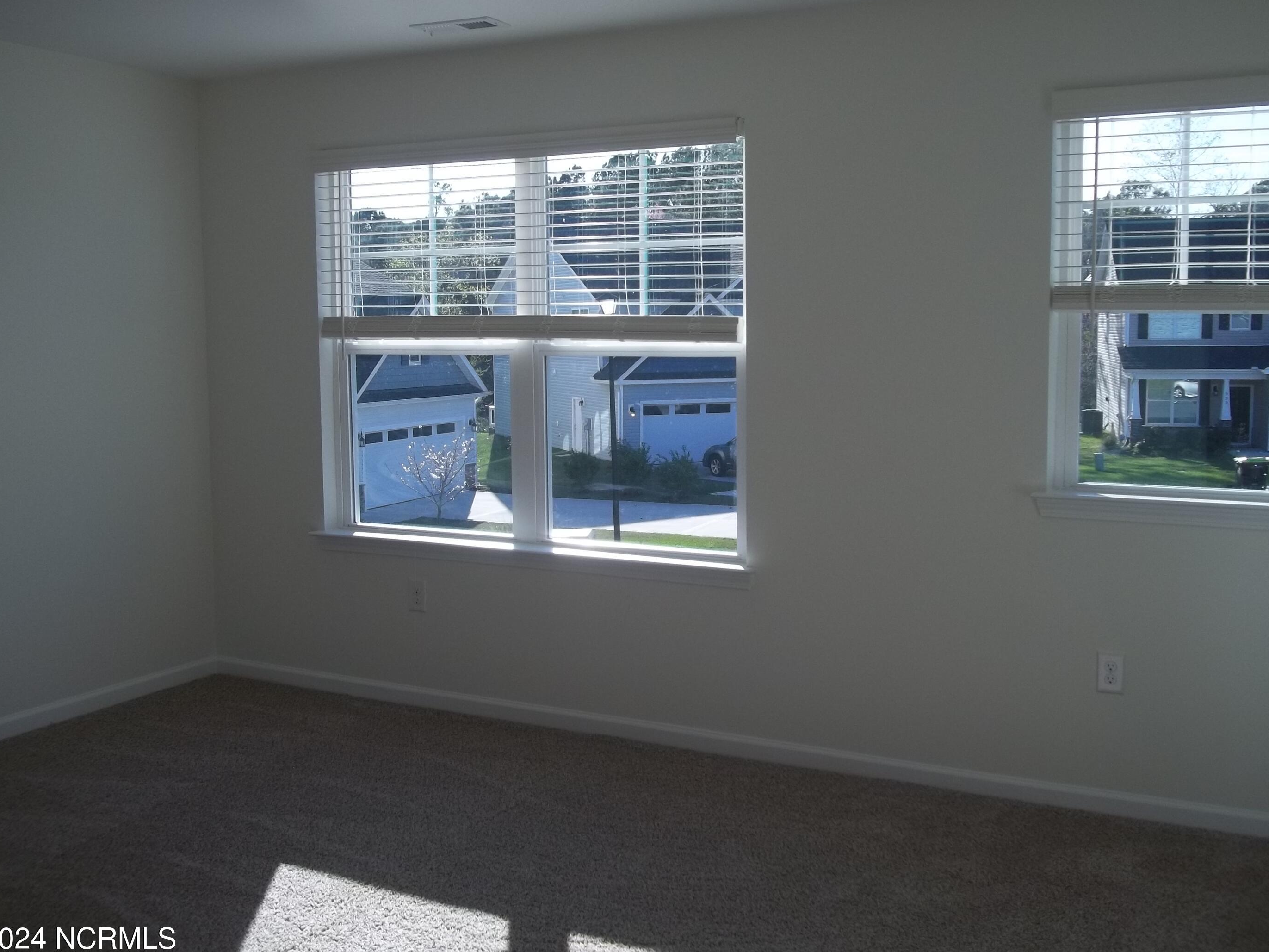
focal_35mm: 35
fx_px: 1283
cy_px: 466
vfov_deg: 40.7
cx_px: 652
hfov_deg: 52.6
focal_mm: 5.7
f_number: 2.9
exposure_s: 1/400
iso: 64
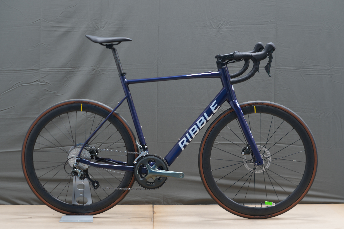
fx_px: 669
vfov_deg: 19.5
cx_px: 172
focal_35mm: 70
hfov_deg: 28.8
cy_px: 114
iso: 100
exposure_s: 1/6
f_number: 5
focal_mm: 70
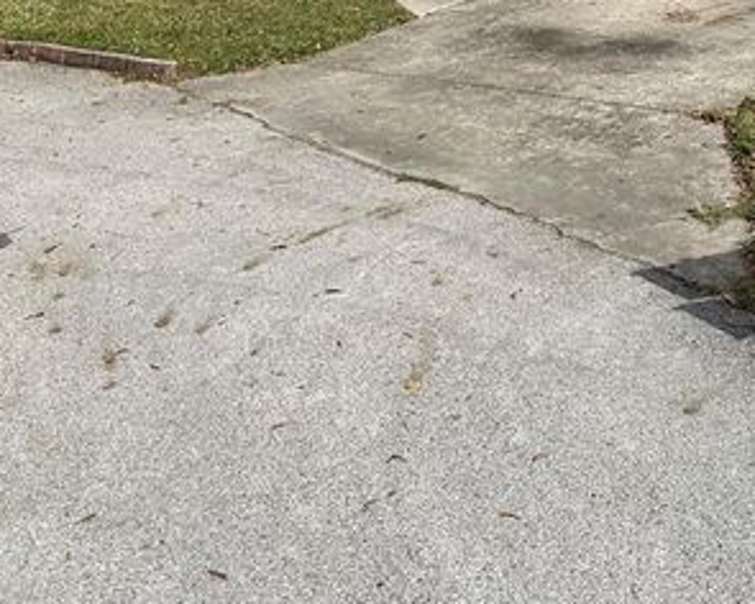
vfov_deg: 24.2
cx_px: 540
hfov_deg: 34.8
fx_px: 1184
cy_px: -226
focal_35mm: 53
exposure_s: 1/5848
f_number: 1.78
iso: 80
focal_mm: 6.86
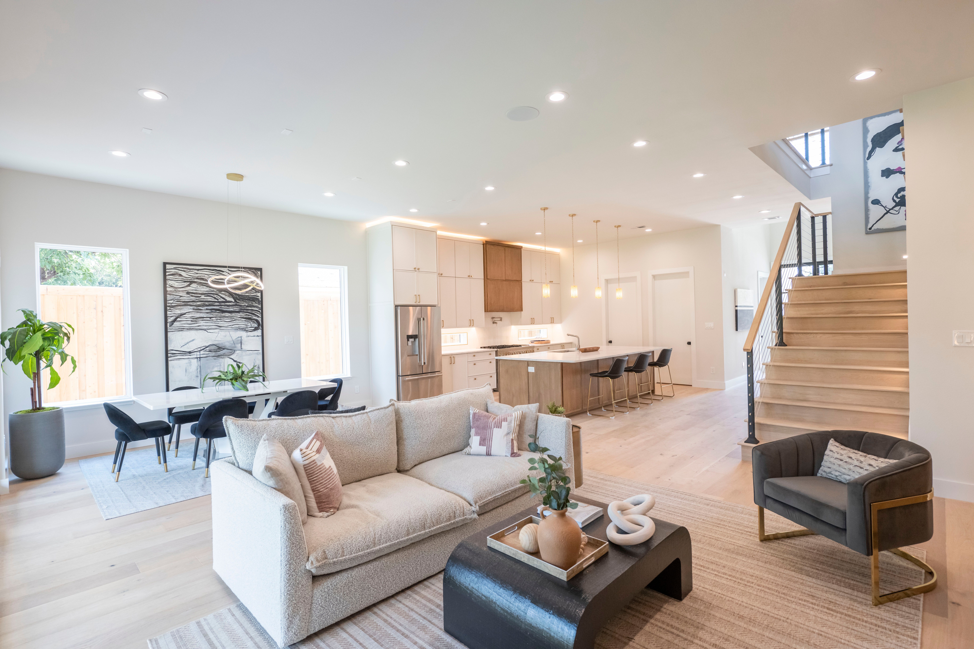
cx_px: 487
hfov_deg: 93.3
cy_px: 324
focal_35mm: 17
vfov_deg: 70.4
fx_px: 460
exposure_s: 1/125
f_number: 5
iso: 800
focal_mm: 17
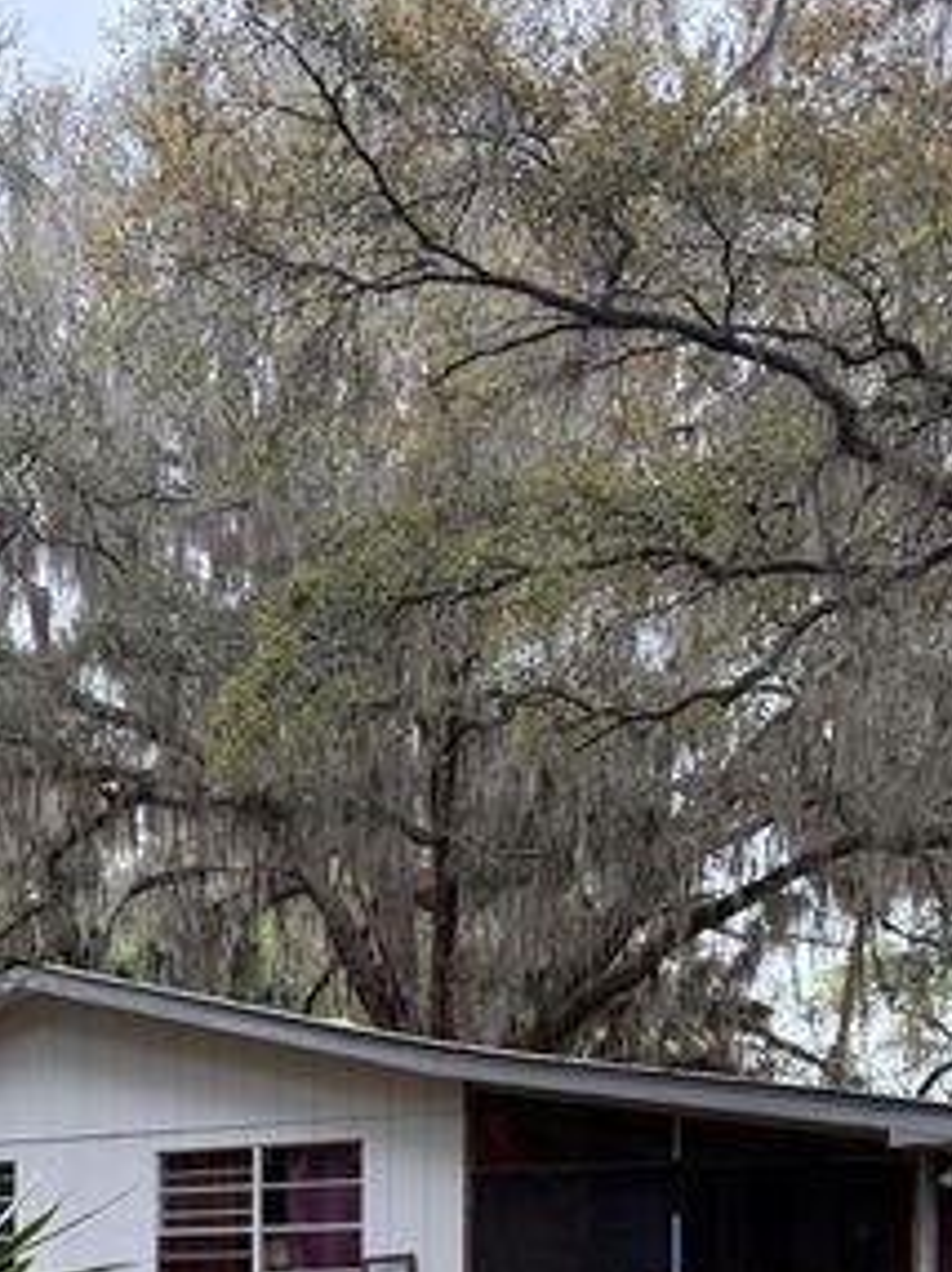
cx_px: 320
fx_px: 2057
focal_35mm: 56
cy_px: 1283
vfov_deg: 31.7
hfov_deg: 25.9
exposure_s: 1/627
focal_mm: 6.76
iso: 100
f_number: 1.78
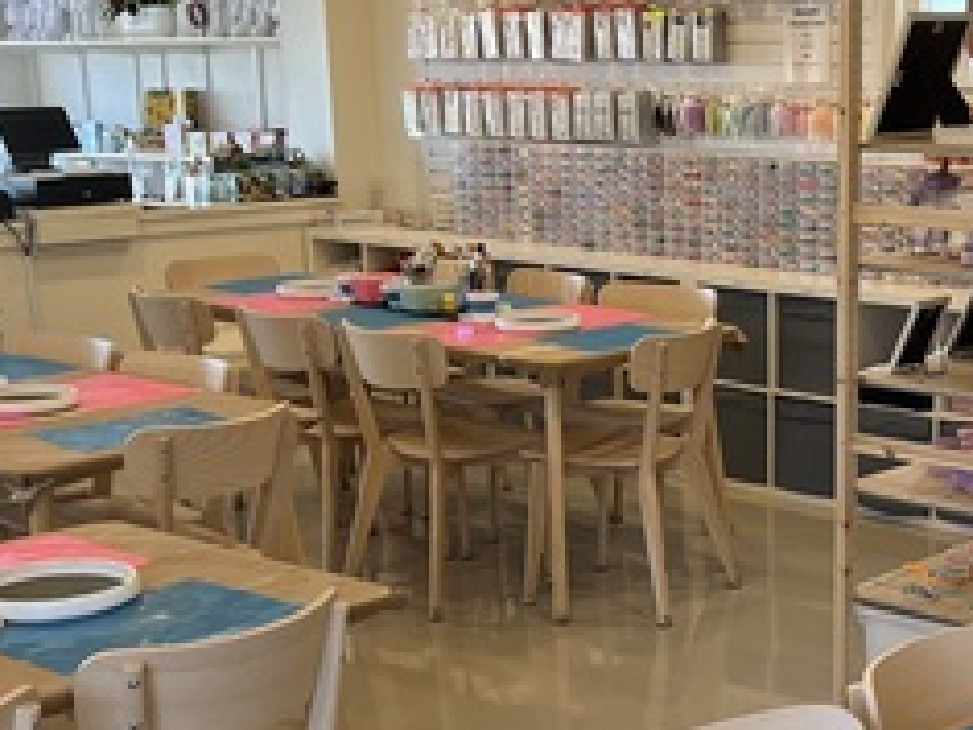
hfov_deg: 28.9
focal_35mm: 66
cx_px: 750
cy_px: 615
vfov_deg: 21.9
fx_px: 1855
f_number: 1.6
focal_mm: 5.1
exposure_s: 1/120
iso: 80
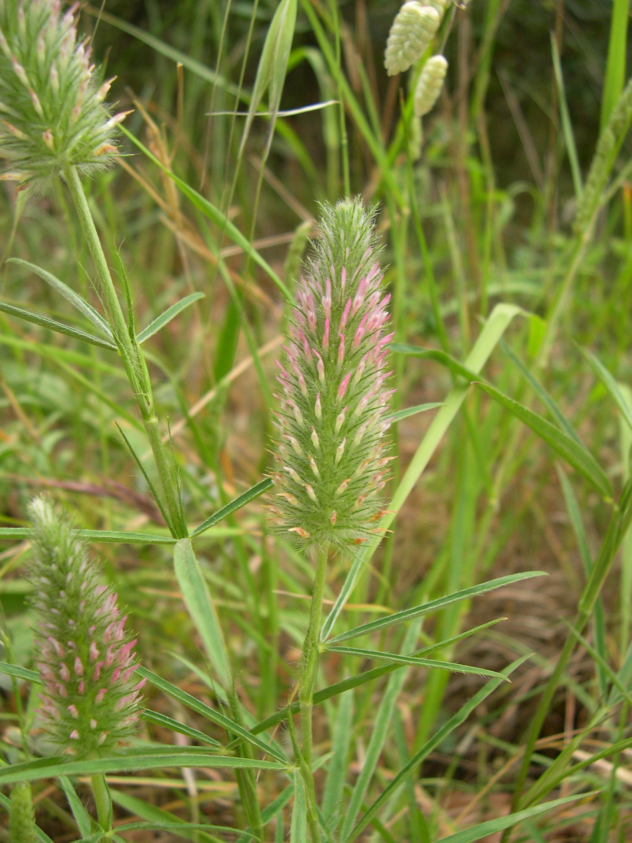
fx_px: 925
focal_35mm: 38
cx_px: 316
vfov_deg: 49.0
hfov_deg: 37.7
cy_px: 422
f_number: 2.8
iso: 100
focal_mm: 8
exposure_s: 1/128
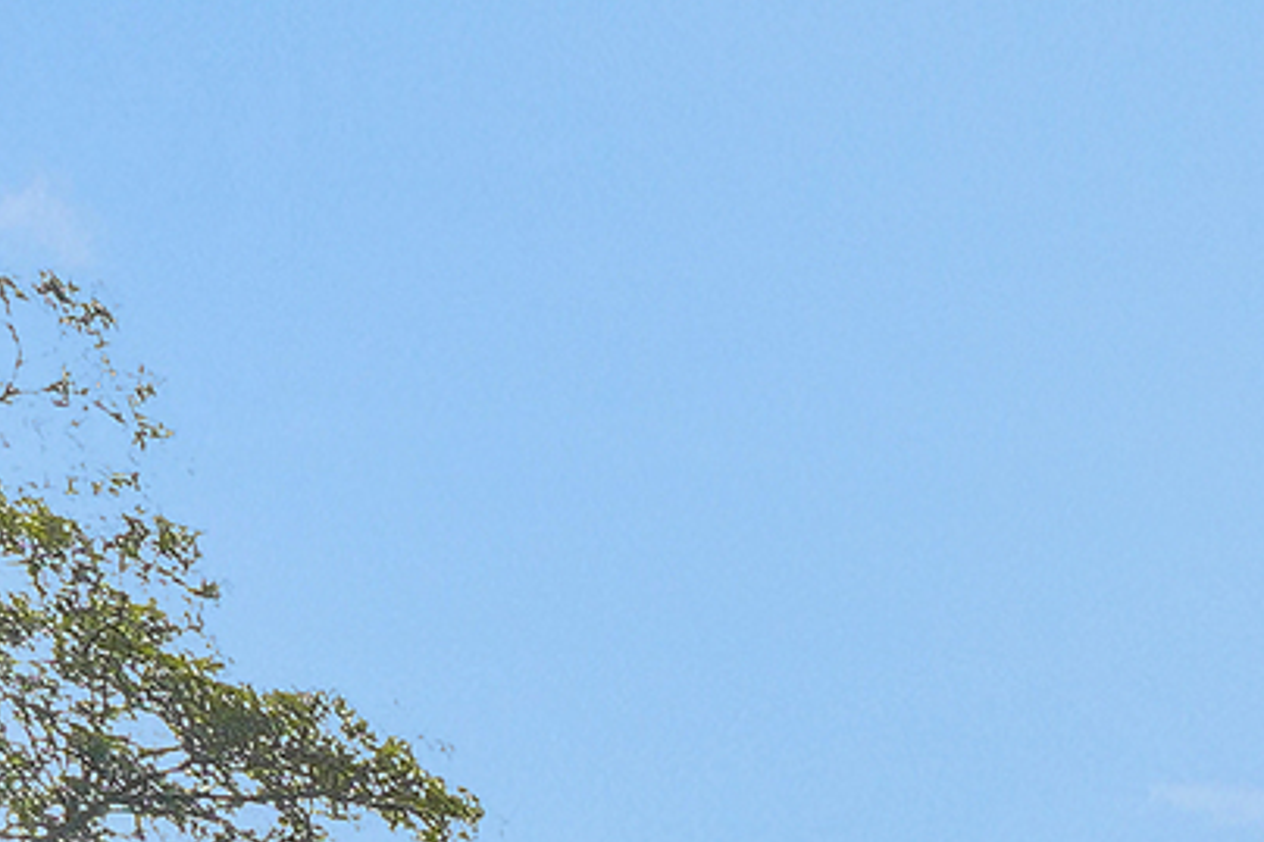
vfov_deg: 8.5
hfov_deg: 12.6
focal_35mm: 120
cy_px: 2911
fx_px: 4201
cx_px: 3191
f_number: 8
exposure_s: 1/125
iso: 100
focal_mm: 10.5
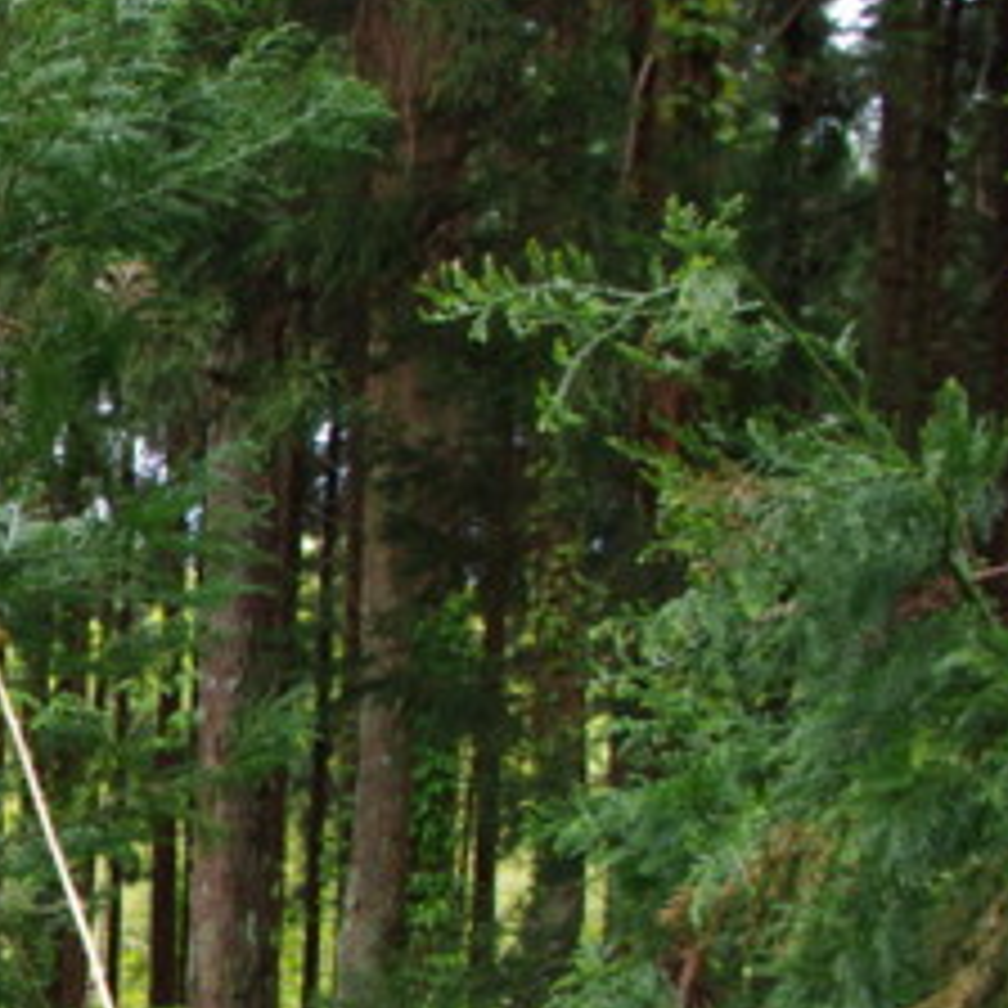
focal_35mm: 94
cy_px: 956
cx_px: -652
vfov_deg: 18.1
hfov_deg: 16.3
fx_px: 3097
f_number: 5
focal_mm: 21.25
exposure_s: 1/50
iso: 200
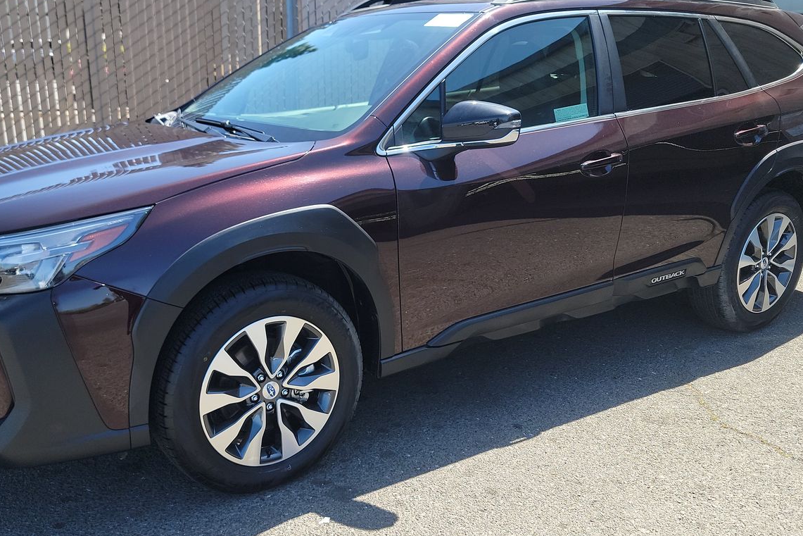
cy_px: 280
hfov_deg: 54.1
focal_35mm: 35
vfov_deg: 37.9
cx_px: 331
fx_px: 781
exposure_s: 1/263
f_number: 1.8
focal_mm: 6.7
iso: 50
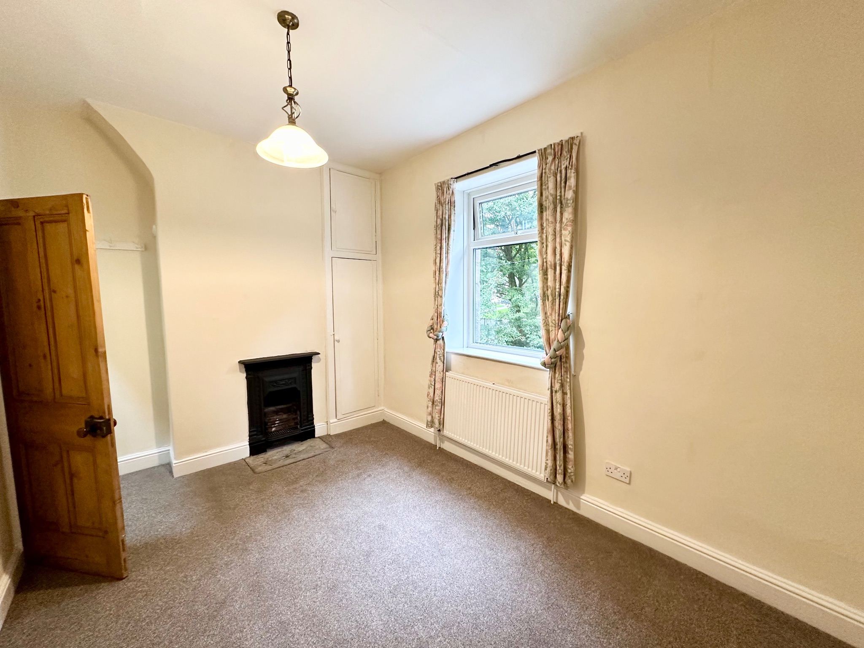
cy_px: 324
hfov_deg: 102.1
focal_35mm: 14
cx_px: 432
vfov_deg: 85.7
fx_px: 349
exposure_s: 1/50
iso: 200
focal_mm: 2.22
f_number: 2.2
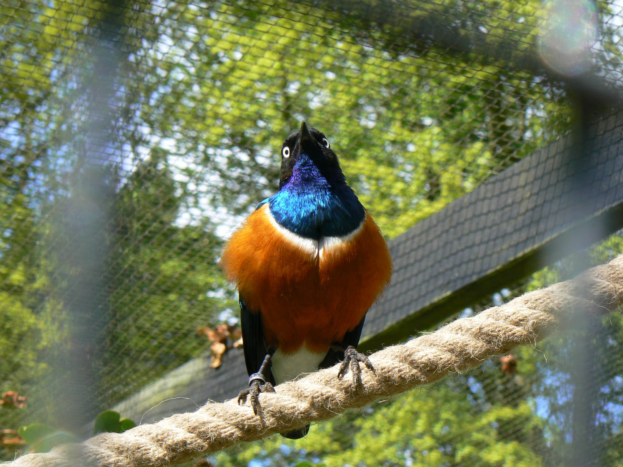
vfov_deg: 13.6
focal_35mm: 109
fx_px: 1962
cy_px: 234
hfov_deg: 18.0
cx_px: 312
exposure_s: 1/250
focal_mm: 18.2
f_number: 5.6
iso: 80
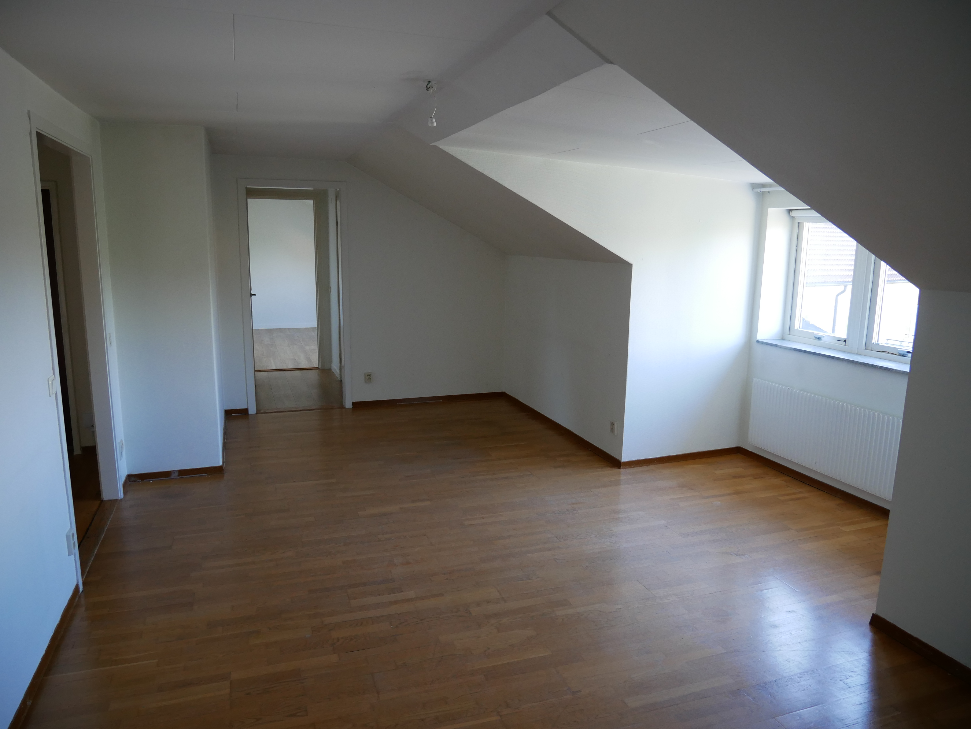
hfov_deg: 71.6
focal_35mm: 24
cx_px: 486
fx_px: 673
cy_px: 364
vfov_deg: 56.9
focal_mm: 12
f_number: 3.5
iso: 500
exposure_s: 1/60
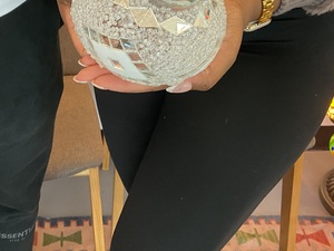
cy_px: 38
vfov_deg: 24.7
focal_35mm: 58
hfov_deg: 33.0
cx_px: 120
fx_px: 560
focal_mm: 3
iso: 64
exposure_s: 1/60
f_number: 1.8
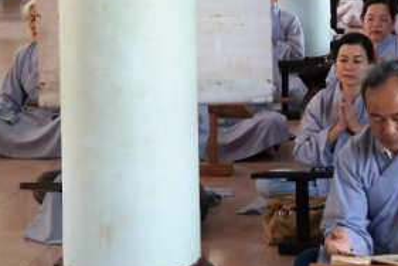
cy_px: -64
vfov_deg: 12.4
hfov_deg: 18.1
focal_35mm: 108
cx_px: 462
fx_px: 1195
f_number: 4
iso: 400
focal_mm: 25
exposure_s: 1/50
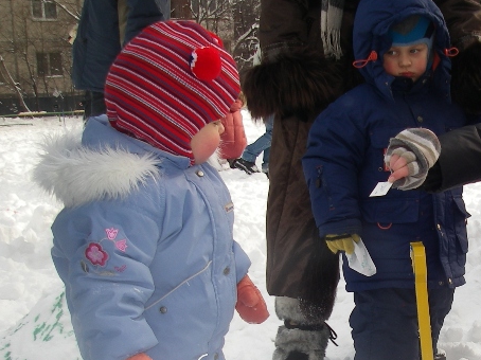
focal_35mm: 67
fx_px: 930
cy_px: 303
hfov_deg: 28.1
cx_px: 411
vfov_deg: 21.6
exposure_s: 1/250
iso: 64
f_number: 3.3
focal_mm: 6.3
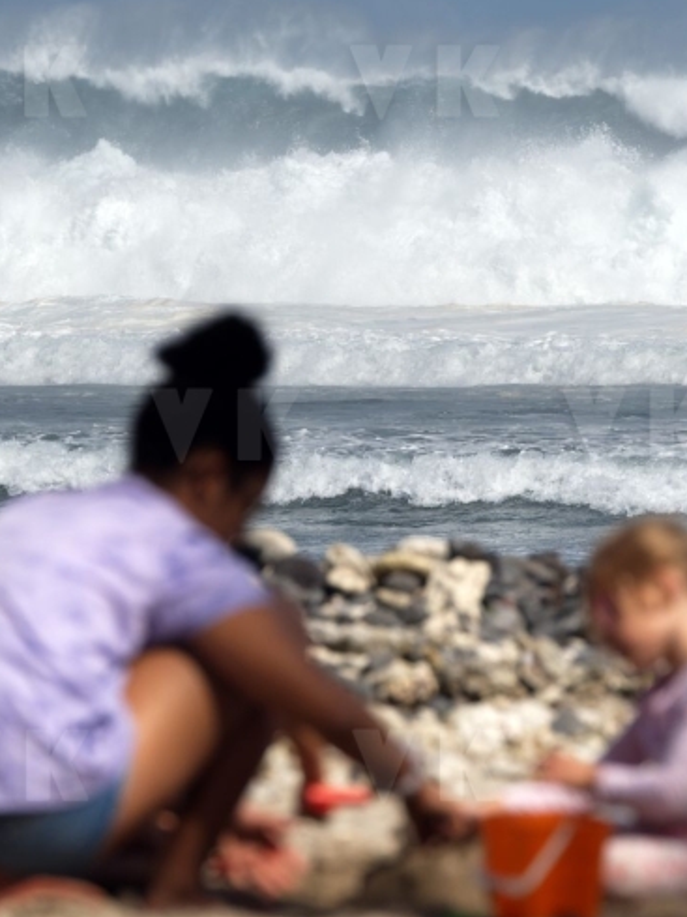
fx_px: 12474
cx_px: 425
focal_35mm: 471
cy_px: 493
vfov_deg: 4.2
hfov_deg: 3.2
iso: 100
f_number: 6.3
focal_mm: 200
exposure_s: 1/1250
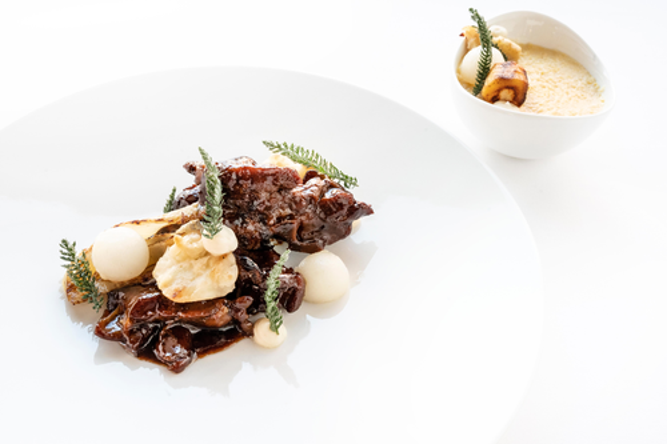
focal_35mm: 39
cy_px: 222
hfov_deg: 49.6
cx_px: 334
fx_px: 722
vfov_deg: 34.2
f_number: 14
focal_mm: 39
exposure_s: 1/80
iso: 4000
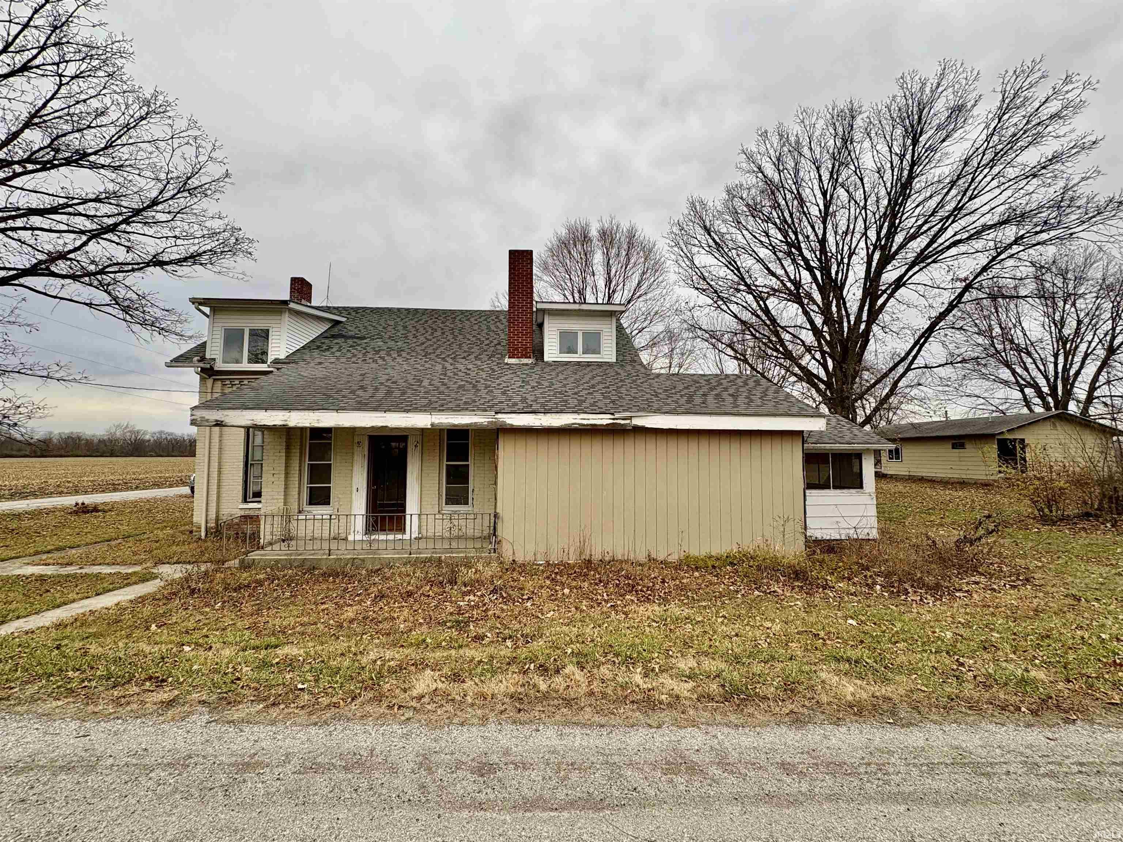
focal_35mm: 14
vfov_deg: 85.7
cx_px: 562
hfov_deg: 102.1
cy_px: 421
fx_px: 454
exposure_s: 1/308
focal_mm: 2.22
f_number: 2.2
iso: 40
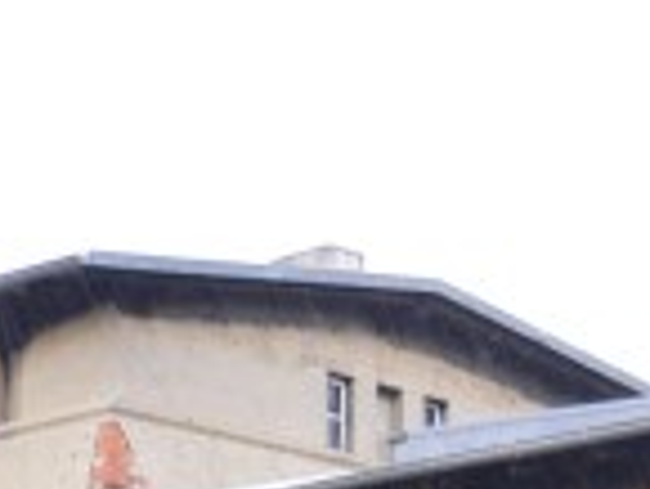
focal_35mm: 169
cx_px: 1152
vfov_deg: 8.2
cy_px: 1128
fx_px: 3176
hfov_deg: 11.0
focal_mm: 5.8
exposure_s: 1/40
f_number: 2.8
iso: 100
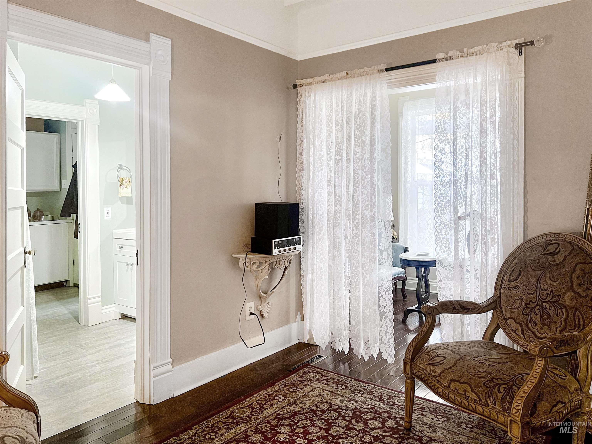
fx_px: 445
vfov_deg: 53.1
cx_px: 296
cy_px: 222
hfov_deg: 67.3
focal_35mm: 26
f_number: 1.5
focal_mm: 5.7
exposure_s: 1/60
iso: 320
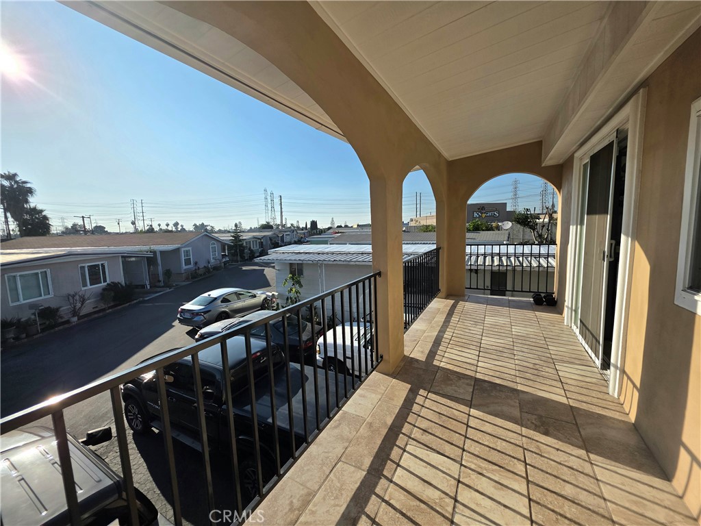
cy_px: 263
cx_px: 350
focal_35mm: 13
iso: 40
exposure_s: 1/3333
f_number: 1.9
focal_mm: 2.2
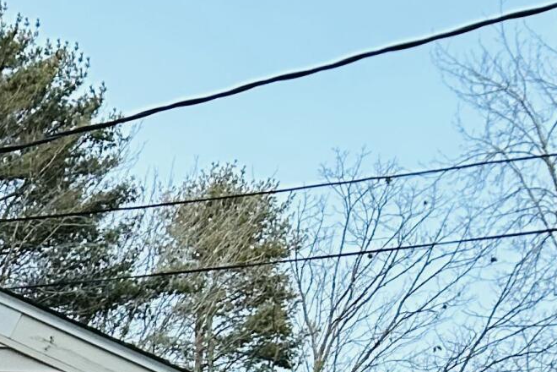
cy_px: 875
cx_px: -452
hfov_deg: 14.6
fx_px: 1903
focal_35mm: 123
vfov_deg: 9.9
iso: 500
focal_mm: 5.7
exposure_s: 1/60
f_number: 1.5
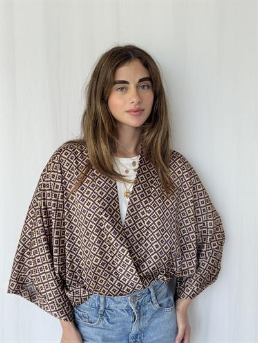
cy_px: 172
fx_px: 477
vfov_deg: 39.6
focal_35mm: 48
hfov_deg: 30.3
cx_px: 129
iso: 80
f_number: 1.78
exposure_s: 1/139
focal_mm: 6.76
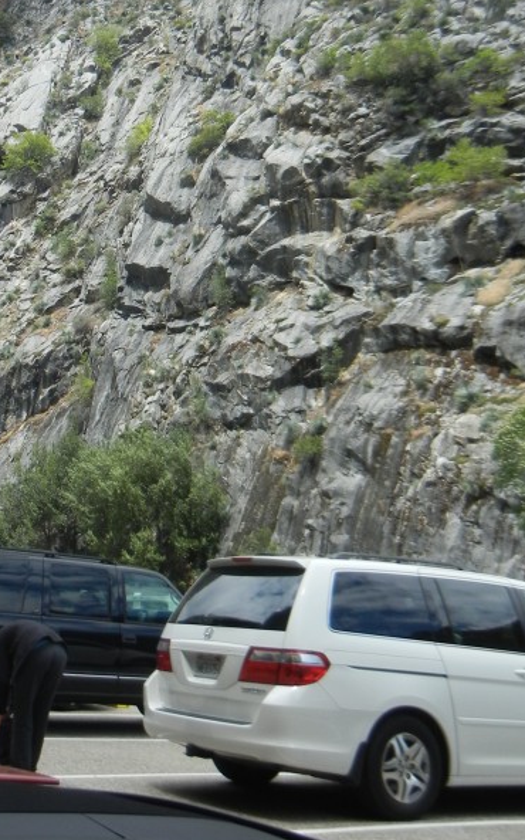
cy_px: 216
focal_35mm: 55
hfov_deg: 23.4
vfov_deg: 36.1
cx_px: 146
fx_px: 1259
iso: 160
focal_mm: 5.4
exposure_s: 1/245
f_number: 7
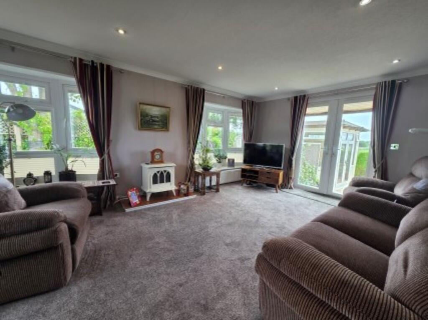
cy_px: 160
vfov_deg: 89.9
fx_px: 161
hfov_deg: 106.2
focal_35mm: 13
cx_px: 214
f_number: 1.9
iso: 100
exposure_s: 1/100
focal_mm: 2.2
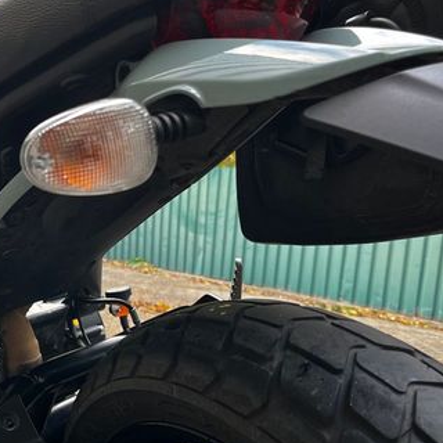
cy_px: 239
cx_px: 91
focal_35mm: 46
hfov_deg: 35.6
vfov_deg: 36.8
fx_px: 666
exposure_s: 1/121
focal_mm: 5.1
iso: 64
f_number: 1.6
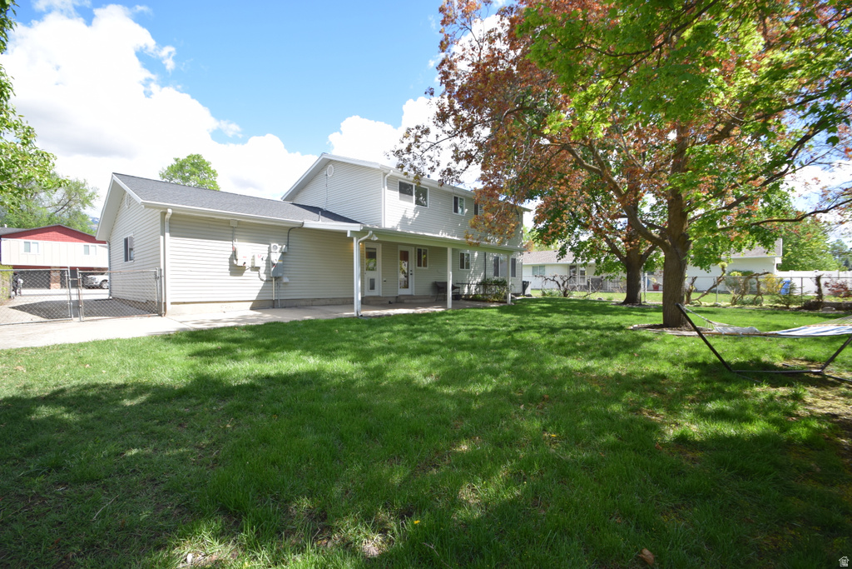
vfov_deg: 77.3
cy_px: 284
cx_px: 426
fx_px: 355
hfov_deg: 100.4
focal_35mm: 15
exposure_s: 1/250
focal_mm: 10
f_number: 8
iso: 280
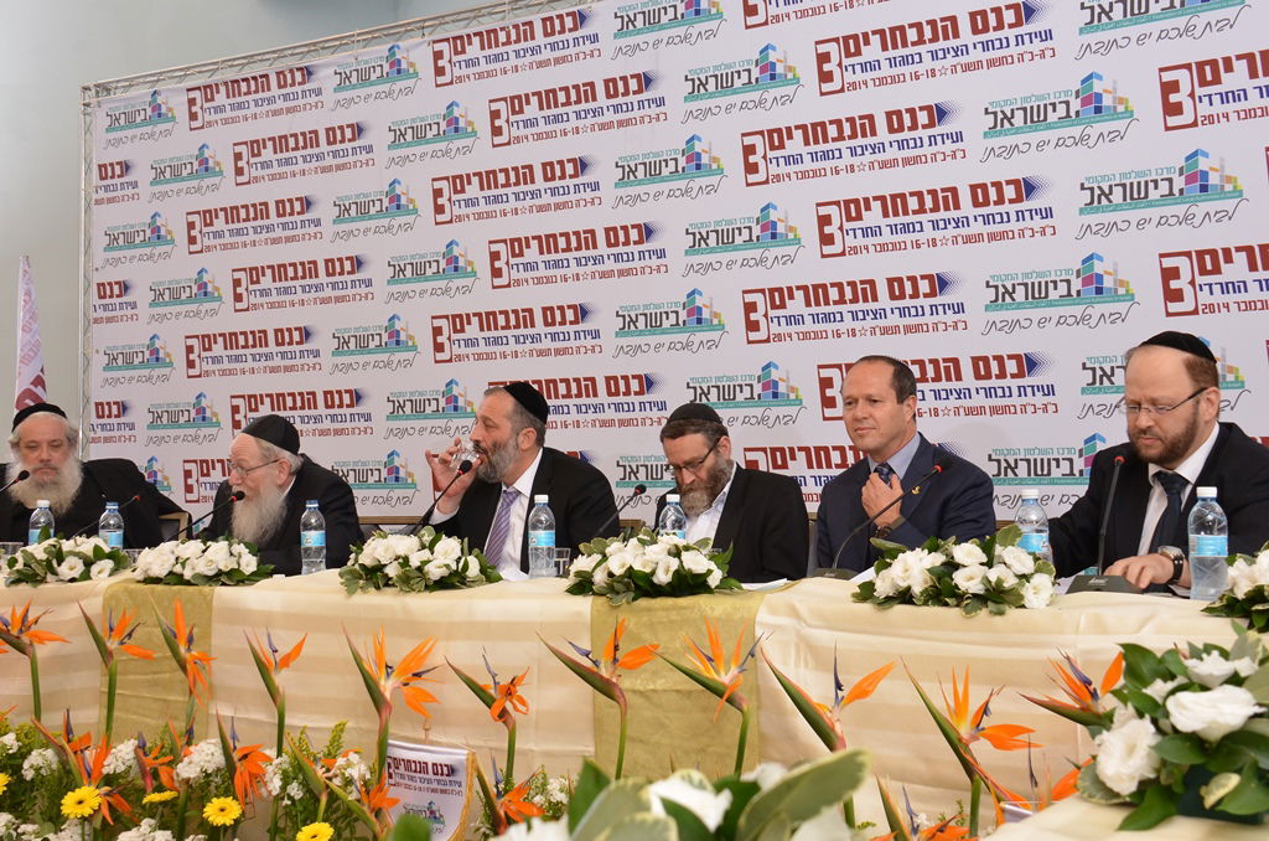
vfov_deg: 29.7
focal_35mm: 45
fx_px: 1583
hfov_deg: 43.7
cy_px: 420
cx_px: 634
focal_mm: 30
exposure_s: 1/100
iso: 1000
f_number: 10
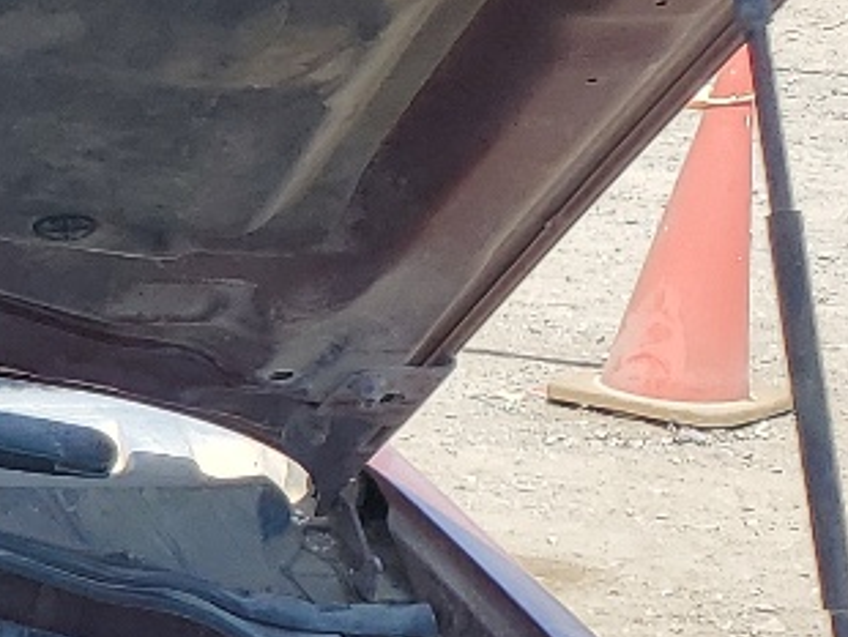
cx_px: -1089
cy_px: 752
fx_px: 3285
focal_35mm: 134
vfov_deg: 10.9
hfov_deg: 12.2
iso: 50
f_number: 1.5
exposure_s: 1/1429
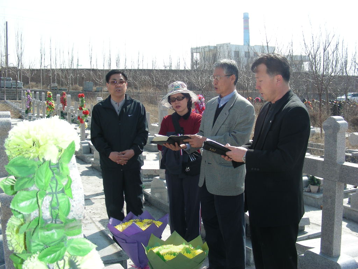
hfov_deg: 49.0
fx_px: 393
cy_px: 134
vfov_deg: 37.7
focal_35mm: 38
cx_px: 179
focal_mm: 6.3
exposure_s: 1/240
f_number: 4
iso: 50
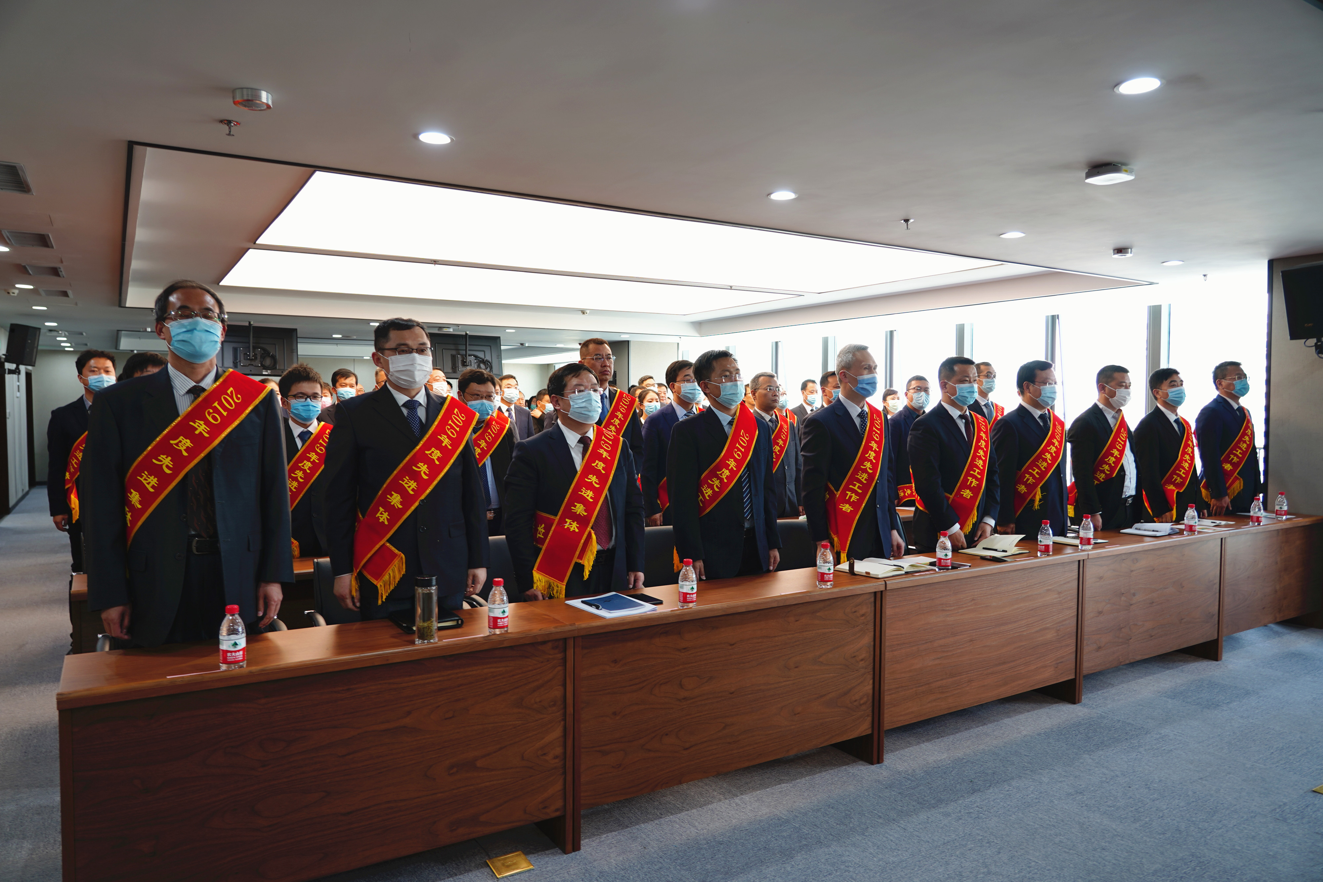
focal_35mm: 24
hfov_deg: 73.7
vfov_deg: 53.1
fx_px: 882
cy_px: 441
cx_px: 662
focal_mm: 24
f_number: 4
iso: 64
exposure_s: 1/10
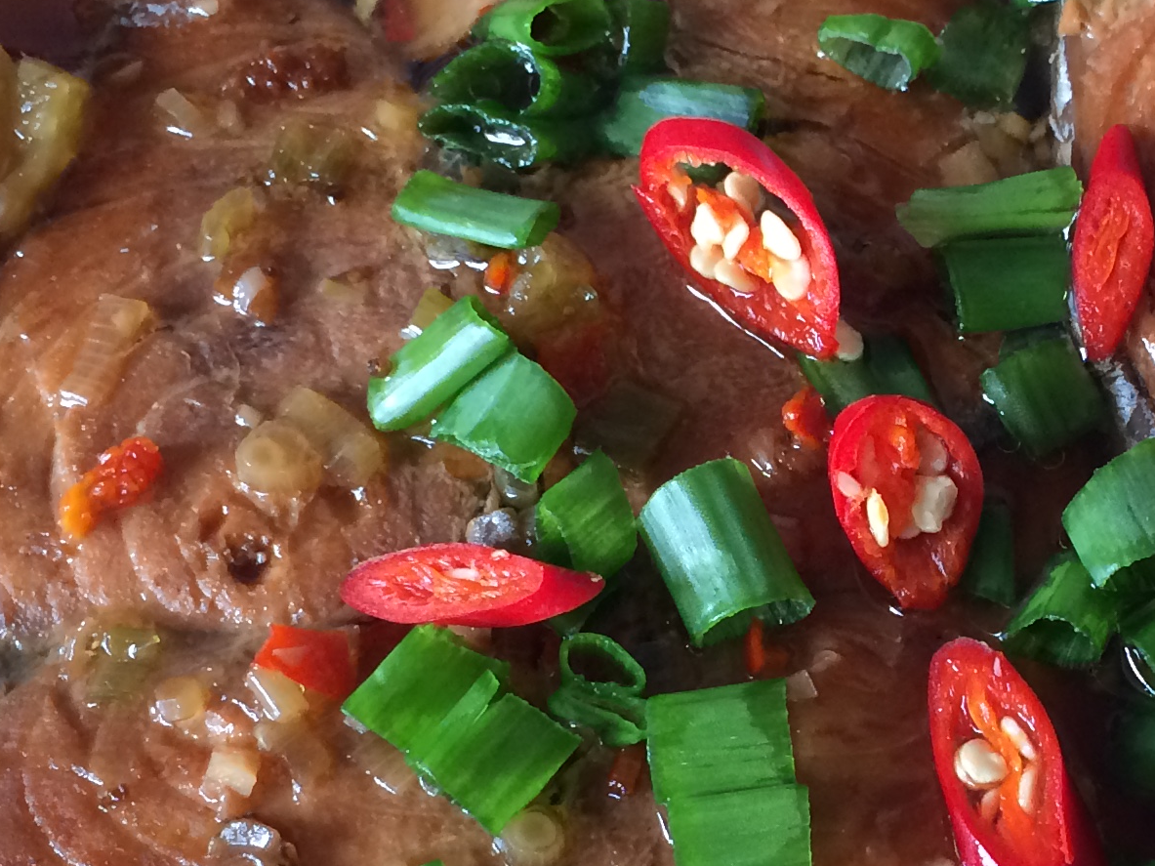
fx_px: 2669
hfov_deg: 23.9
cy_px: 610
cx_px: 979
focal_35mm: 80
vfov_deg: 18.4
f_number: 2.2
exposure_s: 1/33
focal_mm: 4.15
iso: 80
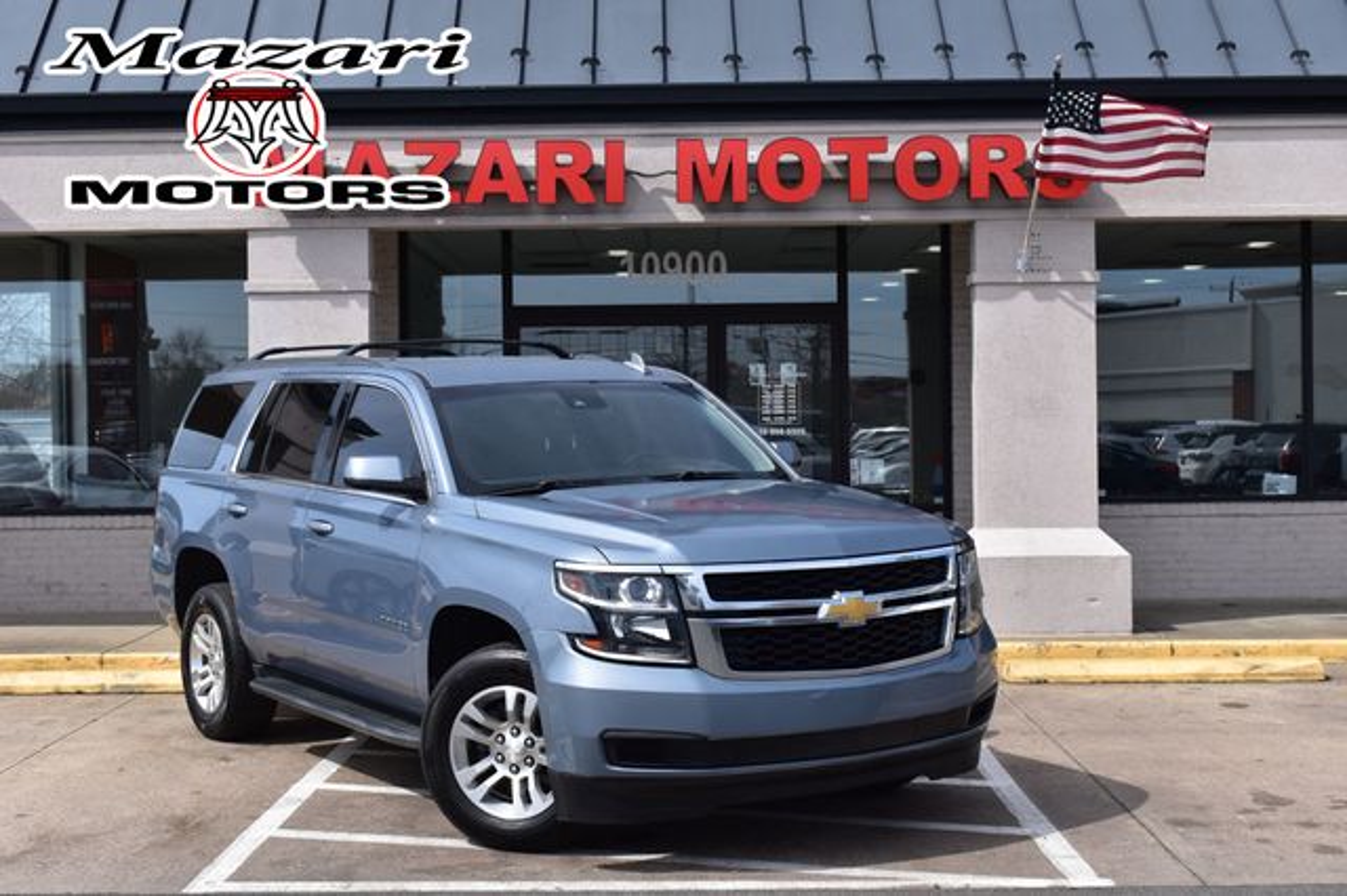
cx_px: 674
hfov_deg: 37.9
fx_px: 1963
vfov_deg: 25.7
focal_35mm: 52
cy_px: 448
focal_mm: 35
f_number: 11
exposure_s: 1/500
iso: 400
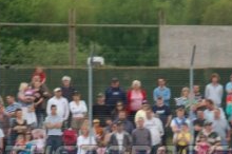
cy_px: 159
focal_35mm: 414
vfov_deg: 3.3
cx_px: 136
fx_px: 2667
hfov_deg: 5.0
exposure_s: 1/500
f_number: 5.6
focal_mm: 95
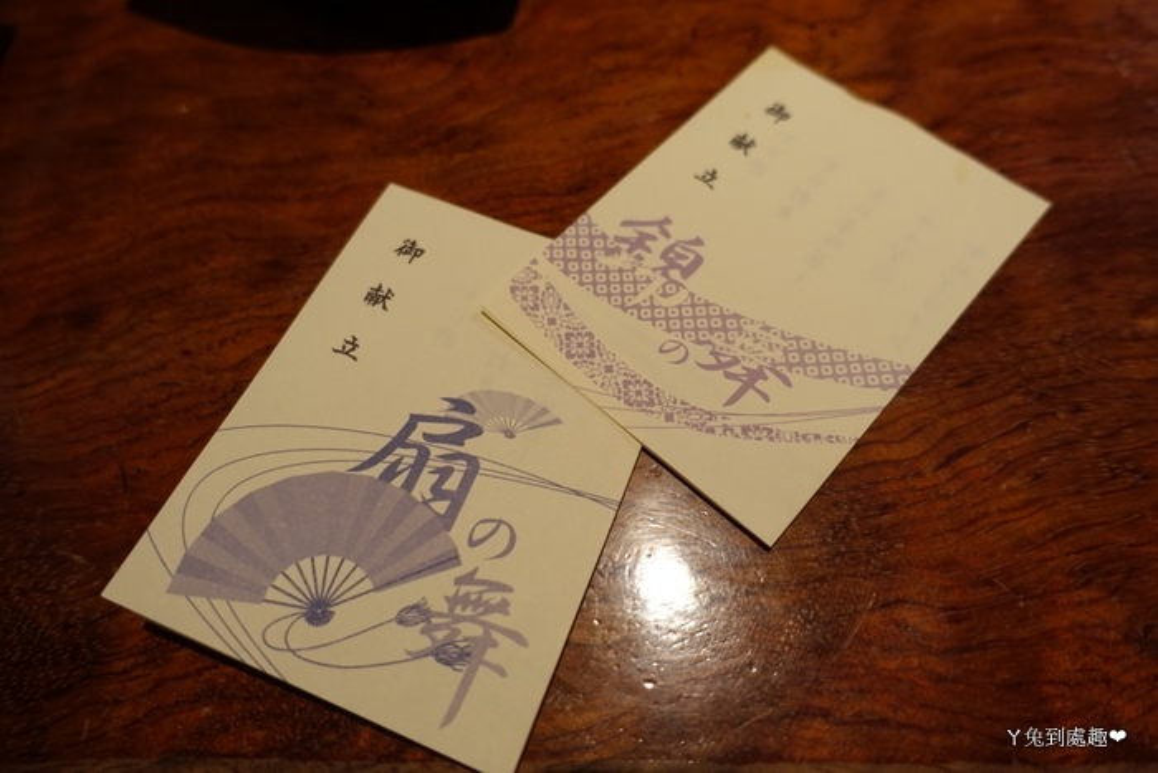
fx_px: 772
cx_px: 579
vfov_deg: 53.2
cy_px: 386
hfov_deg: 73.7
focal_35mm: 24
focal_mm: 8.8
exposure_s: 1/30
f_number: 1.8
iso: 320
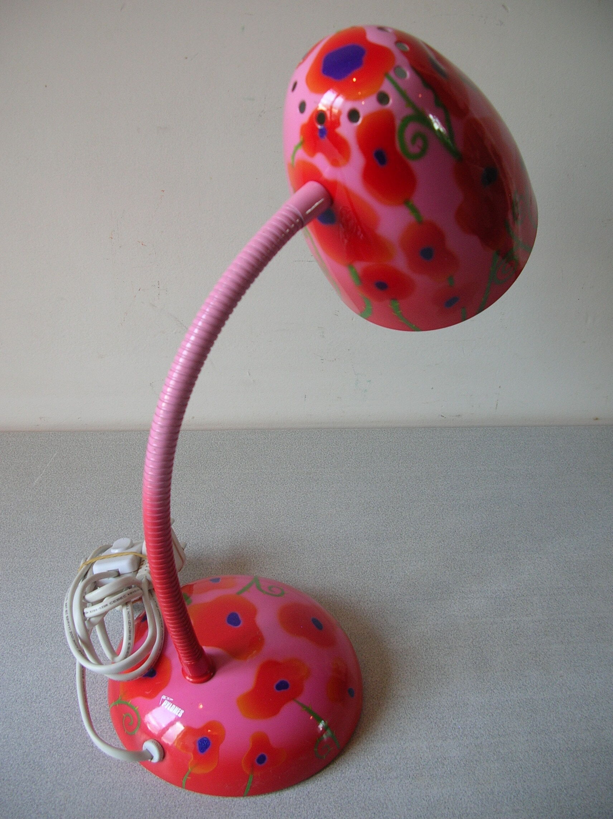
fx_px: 828
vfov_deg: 52.7
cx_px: 306
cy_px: 410
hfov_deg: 40.6
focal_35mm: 35
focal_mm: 5.8
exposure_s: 1/15
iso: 50
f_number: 2.8
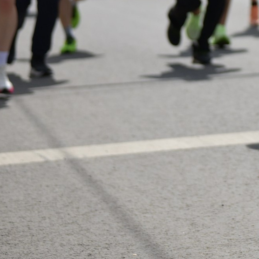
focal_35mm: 219
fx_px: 1854
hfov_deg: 7.7
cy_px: -131
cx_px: 517
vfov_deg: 7.8
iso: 125
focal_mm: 56
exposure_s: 1/4000
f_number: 2.4
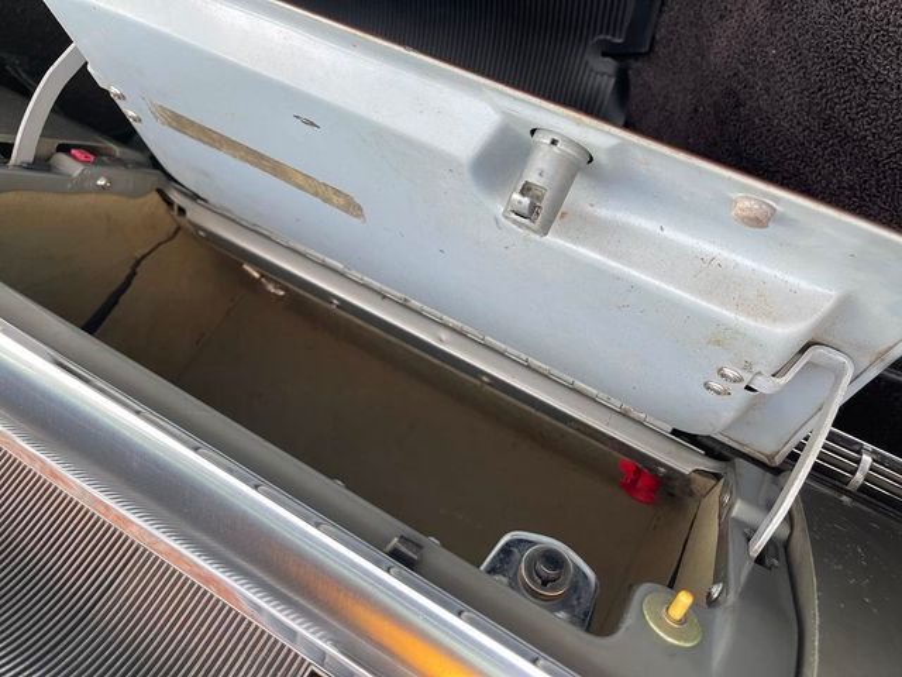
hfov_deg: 67.3
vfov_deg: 53.1
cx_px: 451
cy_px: 338
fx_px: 677
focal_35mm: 26
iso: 64
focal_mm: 5.1
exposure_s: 1/121
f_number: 1.6
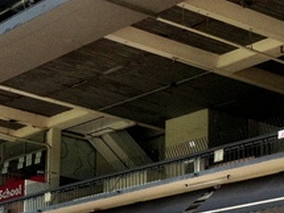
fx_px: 1000
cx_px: -50
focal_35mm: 122
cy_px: 183
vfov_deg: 12.1
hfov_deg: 15.6
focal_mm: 3.85
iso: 80
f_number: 2.8
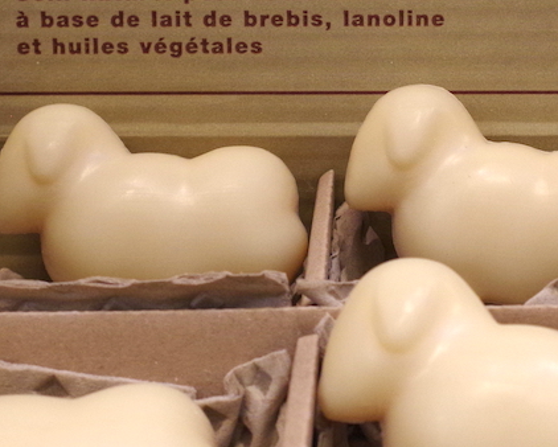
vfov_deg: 17.3
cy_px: 75
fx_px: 1454
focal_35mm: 88
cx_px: 442
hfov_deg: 21.5
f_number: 5
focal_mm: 21.25
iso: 1600
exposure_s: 1/50
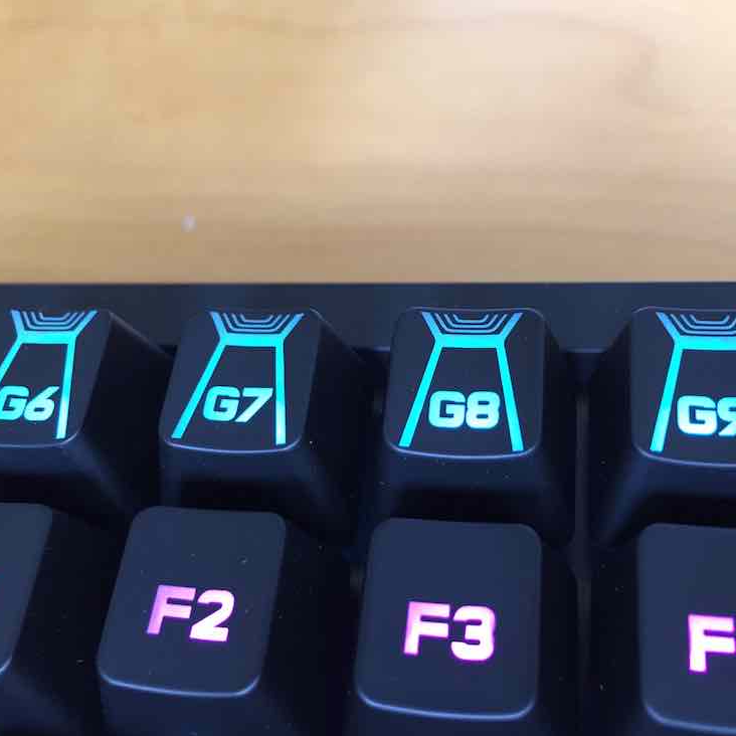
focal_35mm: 35
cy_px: 376
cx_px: 394
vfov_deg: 47.2
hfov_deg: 47.2
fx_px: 842
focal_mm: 4.15
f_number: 2.2
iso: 200
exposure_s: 1/33
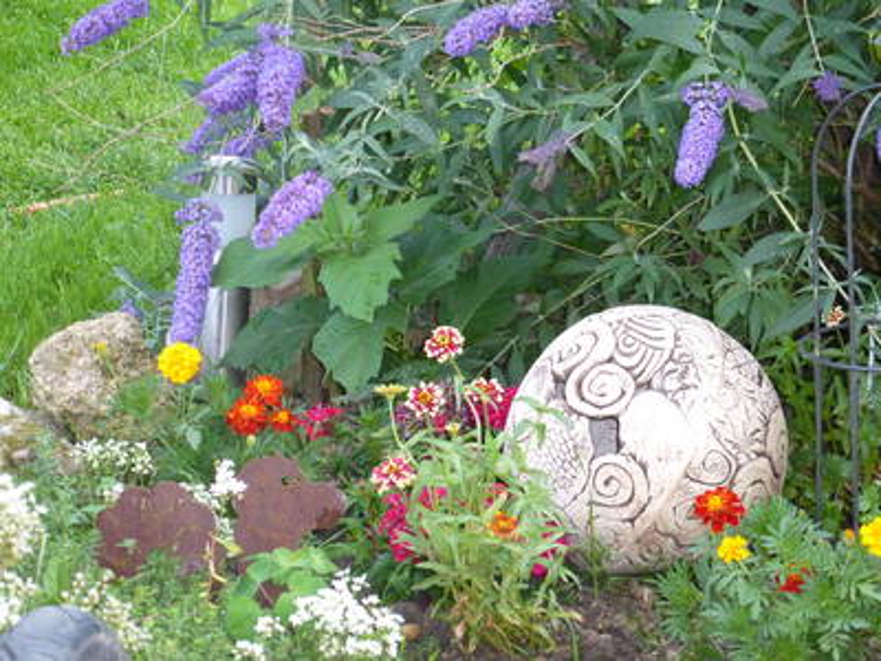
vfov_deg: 12.0
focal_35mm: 123
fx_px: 3130
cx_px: 440
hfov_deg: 16.0
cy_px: 330
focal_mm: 20.2
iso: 640
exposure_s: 1/60
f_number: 5.1
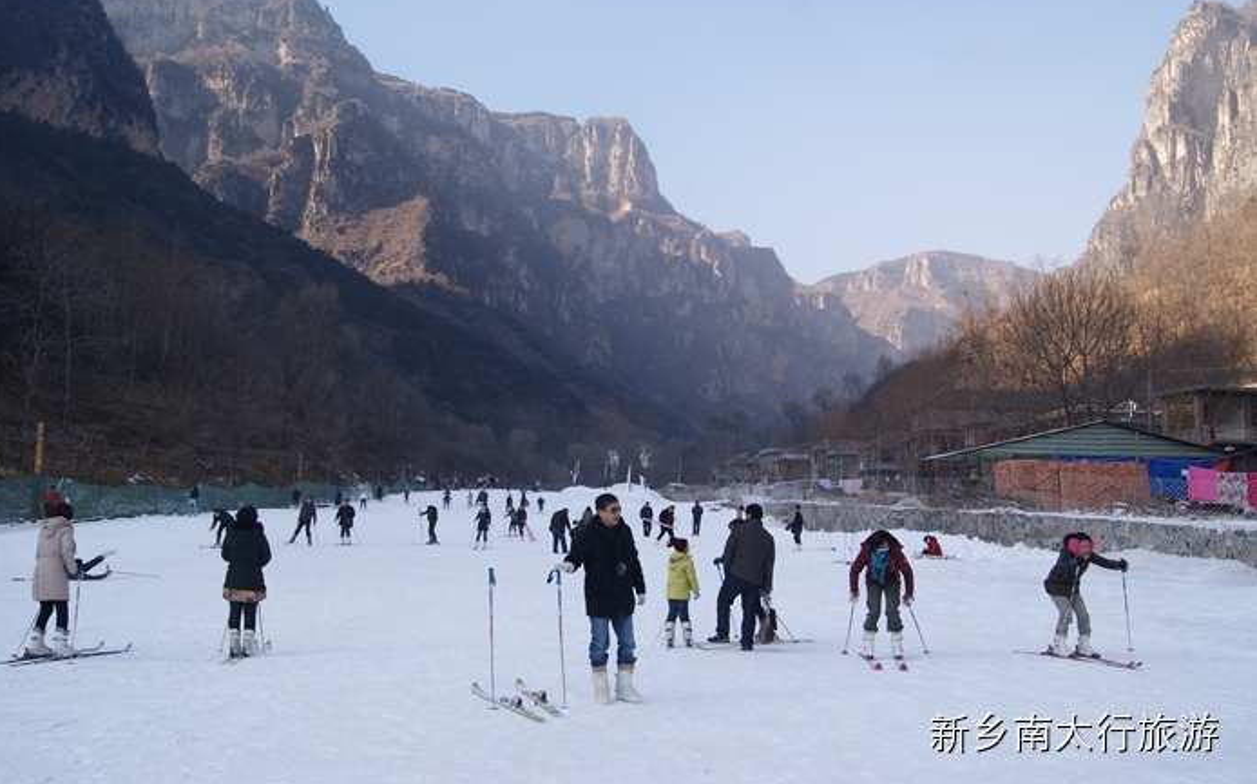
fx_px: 1164
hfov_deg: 56.7
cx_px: 625
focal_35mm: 34
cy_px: 374
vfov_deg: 37.2
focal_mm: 22
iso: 100
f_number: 9
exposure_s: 1/80
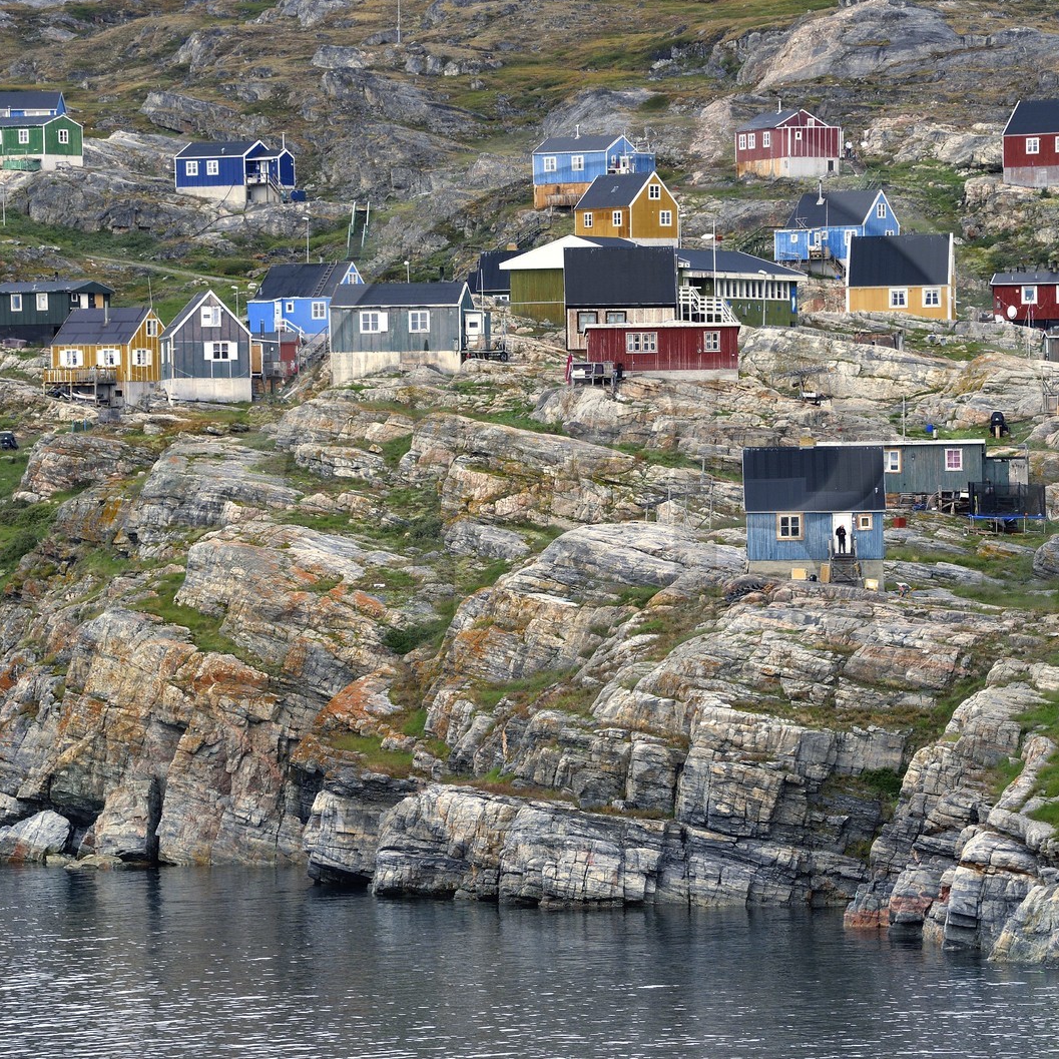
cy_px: 528
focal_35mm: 212
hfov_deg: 8.3
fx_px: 7338
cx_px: 649
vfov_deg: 8.3
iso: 800
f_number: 7.1
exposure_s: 1/250
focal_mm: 165
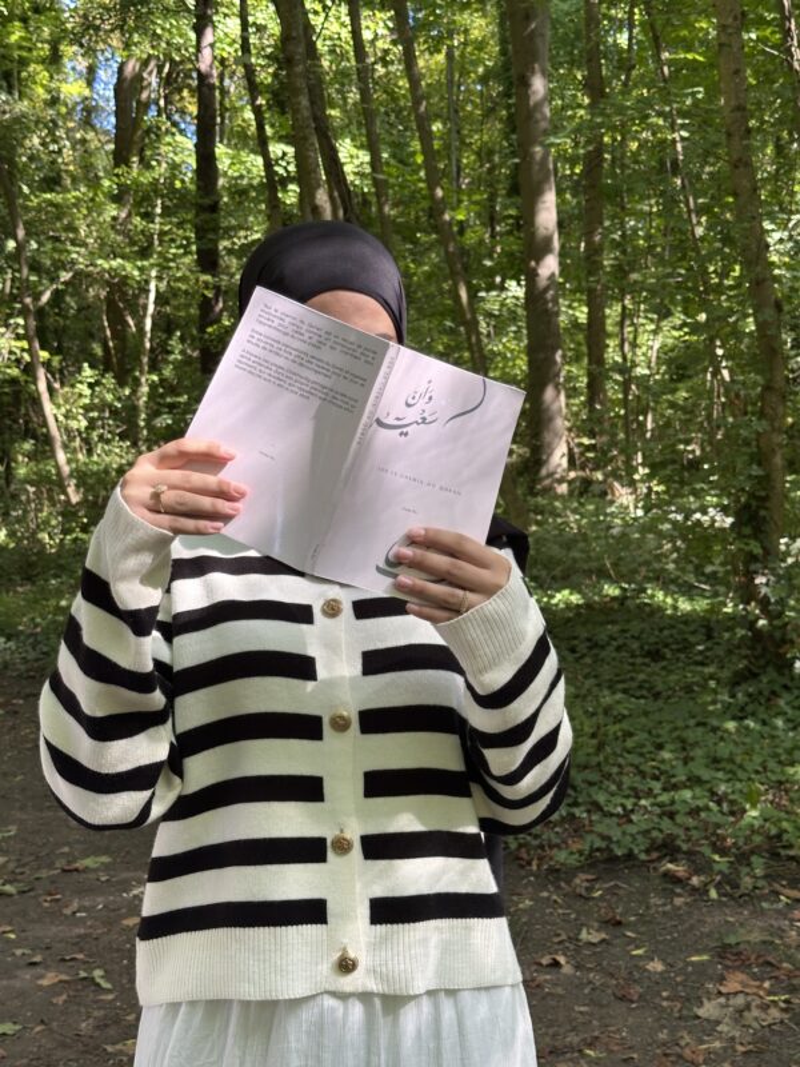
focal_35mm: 48
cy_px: 534
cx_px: 400
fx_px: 1479
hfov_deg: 30.3
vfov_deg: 39.7
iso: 50
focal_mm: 6.86
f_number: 1.78
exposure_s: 1/121
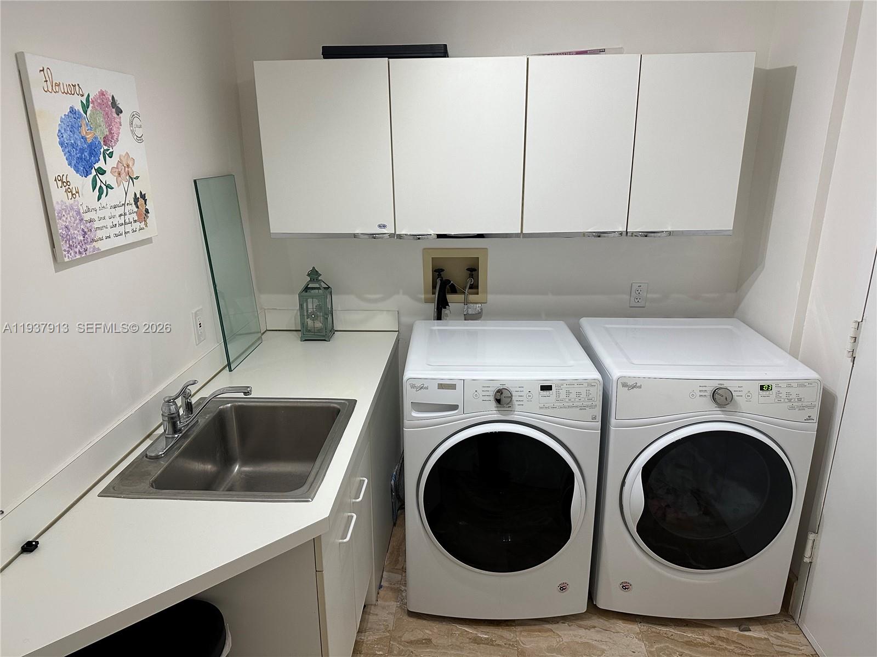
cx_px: 438
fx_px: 608
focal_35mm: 24
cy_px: 328
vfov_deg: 56.8
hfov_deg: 71.6
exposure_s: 1/120
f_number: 1.78
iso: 250
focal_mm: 6.86
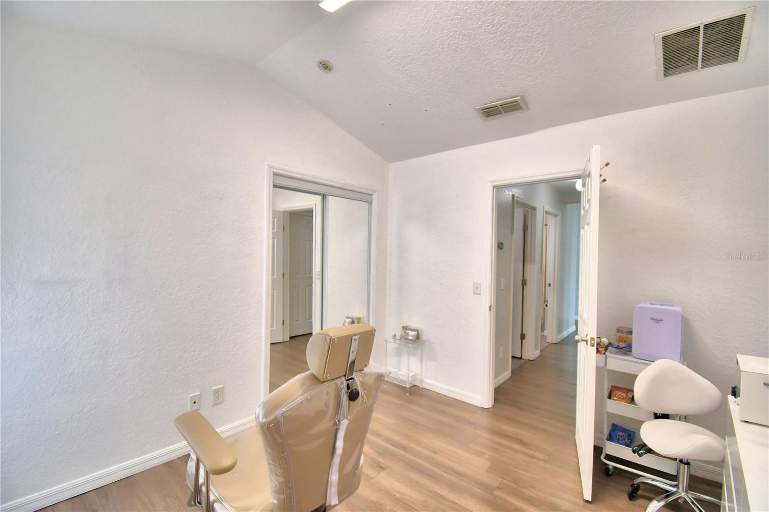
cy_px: 256
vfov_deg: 77.3
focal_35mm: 15
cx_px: 384
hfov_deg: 100.4
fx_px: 320
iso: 400
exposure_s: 1/125
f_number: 4.5
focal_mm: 10
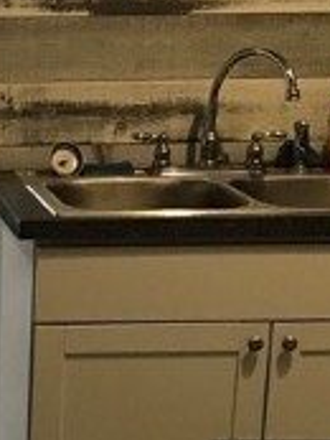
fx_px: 1574
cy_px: 417
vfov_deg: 15.6
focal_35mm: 124
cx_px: -244
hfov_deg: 11.2
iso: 50
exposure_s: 1/15
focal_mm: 3.99
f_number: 1.8
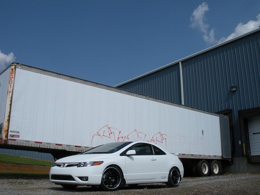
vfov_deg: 39.7
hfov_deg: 51.4
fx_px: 270
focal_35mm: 36
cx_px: 130
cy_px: 98
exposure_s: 1/573
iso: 64
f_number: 5.6
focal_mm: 6.3
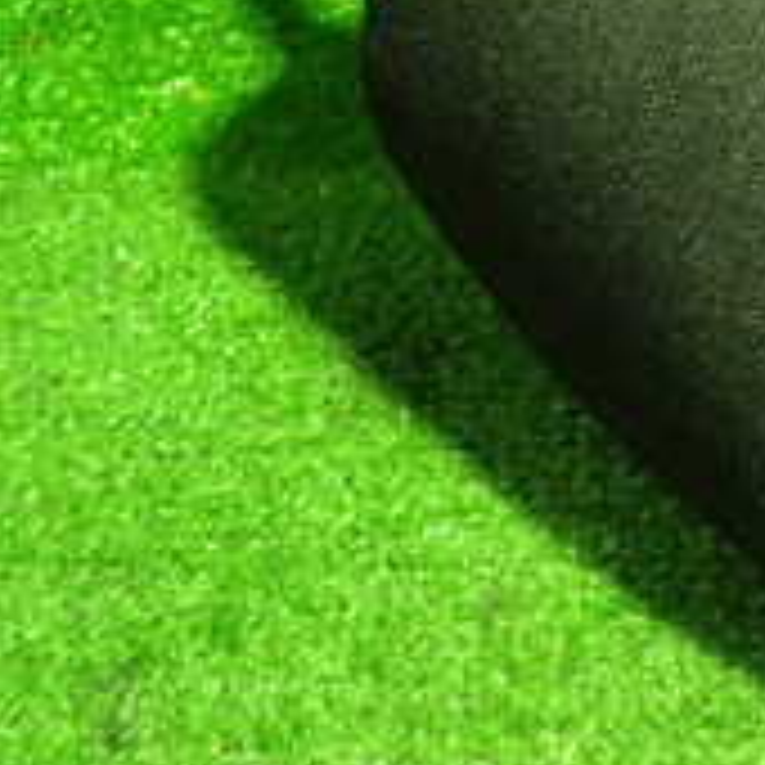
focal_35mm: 78
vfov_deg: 21.5
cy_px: 14
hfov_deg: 20.4
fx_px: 1950
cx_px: 986
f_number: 2
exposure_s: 1/30
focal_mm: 4.5
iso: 640
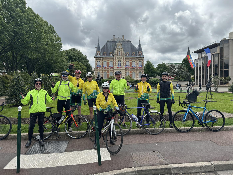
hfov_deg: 71.6
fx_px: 162
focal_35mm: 24
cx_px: 116
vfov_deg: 56.8
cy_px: 88
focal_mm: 6.76
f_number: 1.78
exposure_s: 1/2710
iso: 80
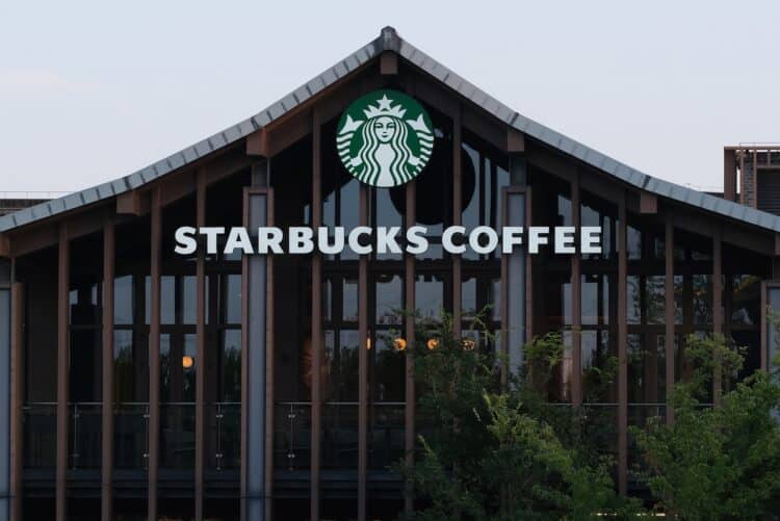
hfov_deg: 17.1
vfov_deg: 11.4
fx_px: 2601
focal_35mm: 120
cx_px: 390
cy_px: 260
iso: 320
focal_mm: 80
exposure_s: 1/170
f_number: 5.6
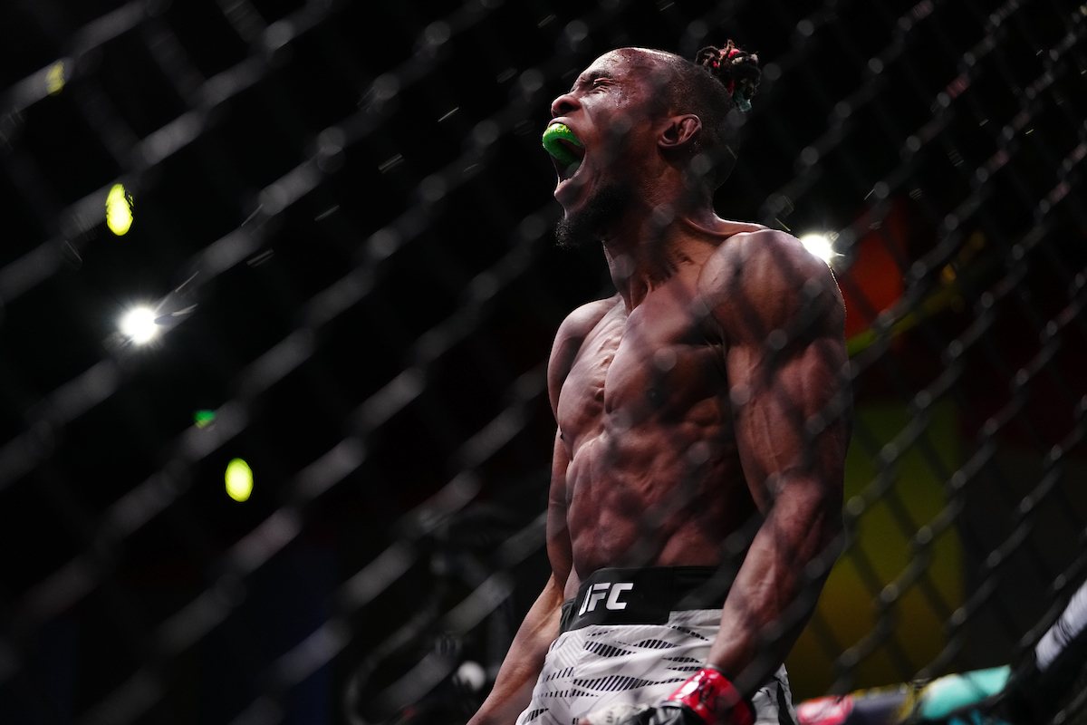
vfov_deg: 17.1
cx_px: 544
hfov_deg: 25.4
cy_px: 362
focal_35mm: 80
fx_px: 2415
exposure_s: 1/1000
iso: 3200
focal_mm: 80
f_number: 2.8
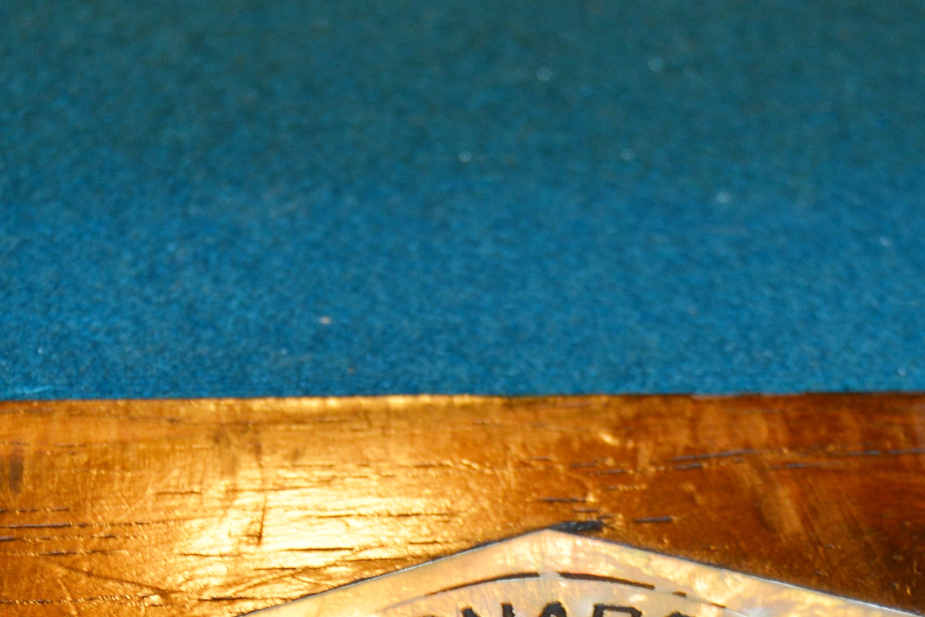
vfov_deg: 6.8
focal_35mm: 200
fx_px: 5151
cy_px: 539
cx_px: 632
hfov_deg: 10.2
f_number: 5.3
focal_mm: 45
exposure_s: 1/60
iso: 320
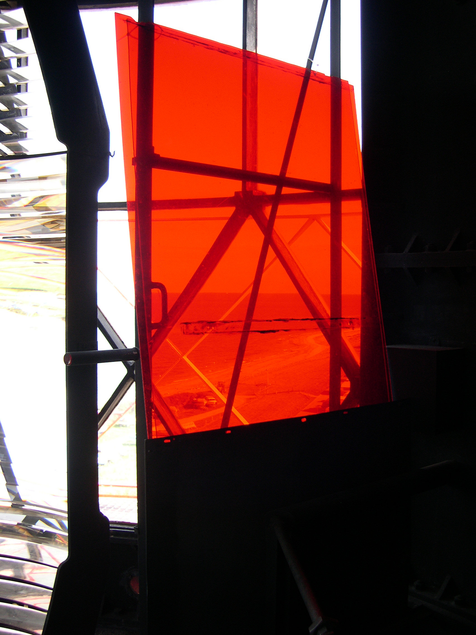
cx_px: 238
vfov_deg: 49.0
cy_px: 318
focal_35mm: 38
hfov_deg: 37.7
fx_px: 697
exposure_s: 1/82.1
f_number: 2.8
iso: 100
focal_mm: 8
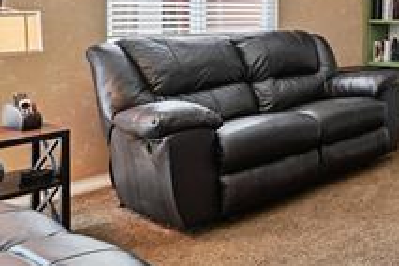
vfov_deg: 30.8
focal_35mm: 42
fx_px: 465
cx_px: 495
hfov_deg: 35.1
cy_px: 40
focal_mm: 14
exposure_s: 1/30
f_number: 5.6
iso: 320
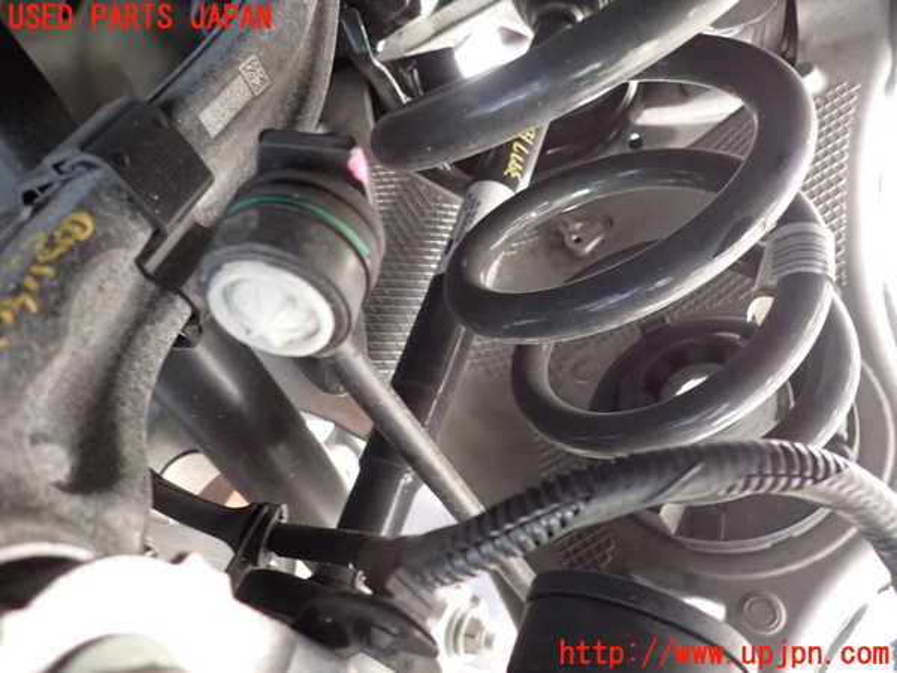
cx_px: 448
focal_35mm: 25
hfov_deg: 69.4
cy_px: 336
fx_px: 648
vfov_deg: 54.9
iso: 200
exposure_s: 1/30
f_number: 2
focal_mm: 4.5
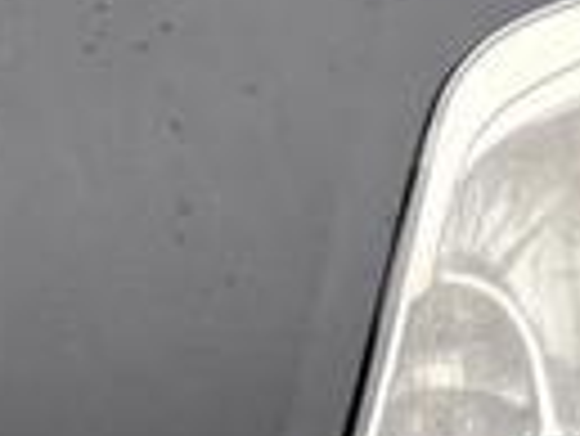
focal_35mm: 180
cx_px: -139
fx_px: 3019
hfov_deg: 10.8
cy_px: 144
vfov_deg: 8.3
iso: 40
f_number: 1.6
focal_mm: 5.96
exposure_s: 1/239
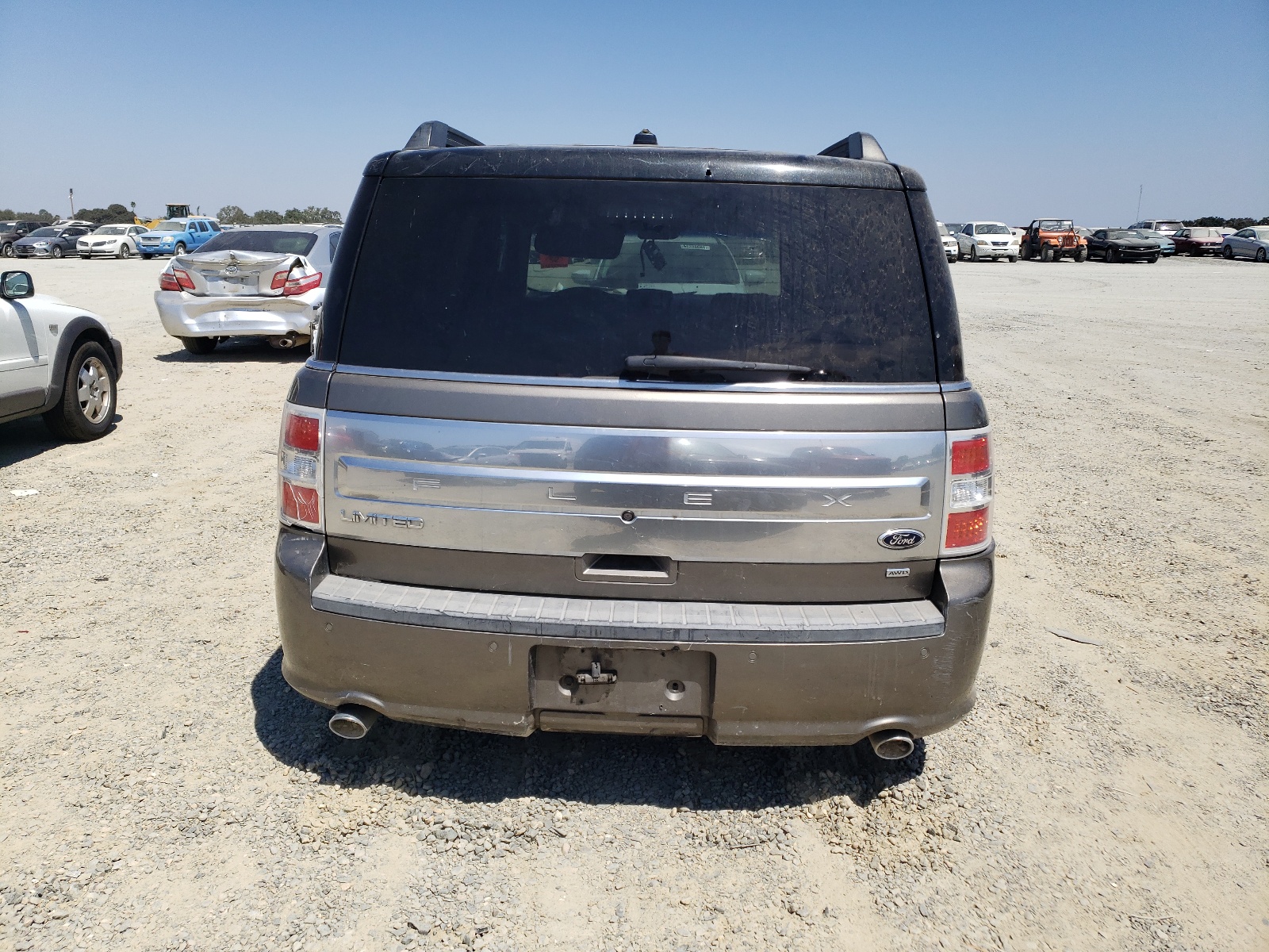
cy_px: 476
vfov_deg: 53.1
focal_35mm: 26
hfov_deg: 67.3
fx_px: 953
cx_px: 634
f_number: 1.5
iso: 50
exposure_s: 1/5000
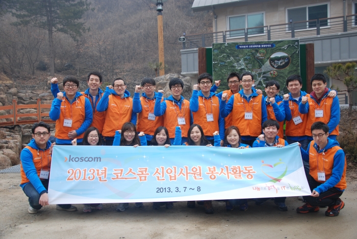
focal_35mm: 36
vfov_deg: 36.9
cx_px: 178
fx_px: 357
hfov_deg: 53.1
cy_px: 120
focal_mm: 24
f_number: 4.5
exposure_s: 1/80
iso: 200
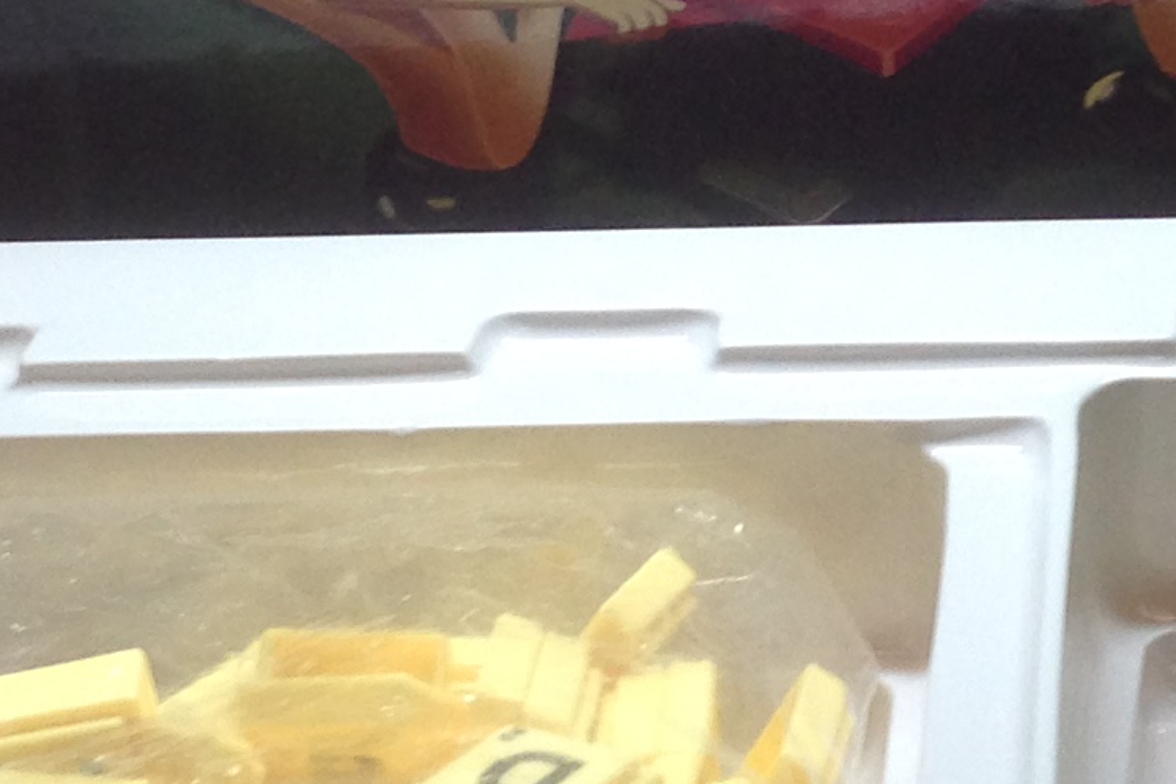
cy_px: 340
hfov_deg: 13.6
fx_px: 4900
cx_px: 968
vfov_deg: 9.1
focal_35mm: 150
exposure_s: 1/20
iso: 80
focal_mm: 4.12
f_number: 2.4
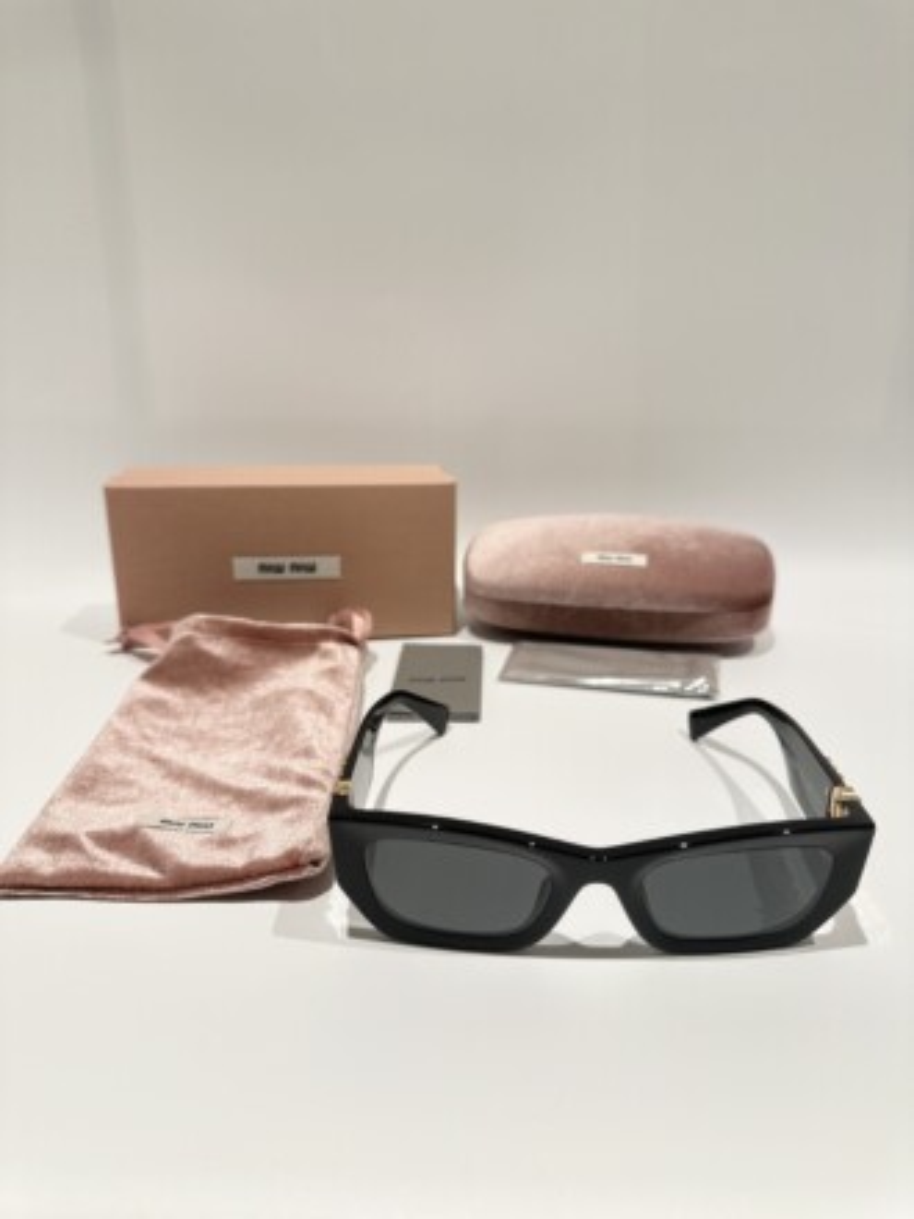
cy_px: 610
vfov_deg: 71.6
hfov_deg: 56.8
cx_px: 457
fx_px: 845
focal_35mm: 24
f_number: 1.78
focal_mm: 6.86
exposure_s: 1/50
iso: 125
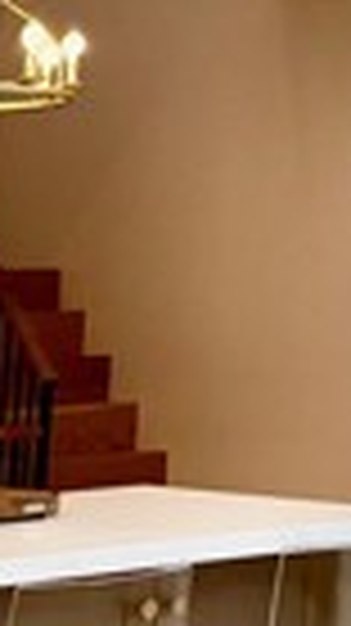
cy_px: -522
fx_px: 2155
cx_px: 670
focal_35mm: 130
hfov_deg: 8.8
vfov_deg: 14.4
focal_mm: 5.96
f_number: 1.6
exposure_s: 1/314
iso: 64
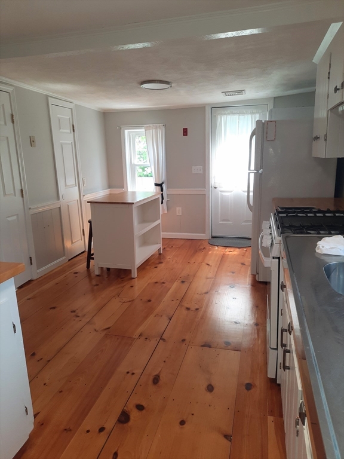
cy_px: 230
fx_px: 331
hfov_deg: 54.9
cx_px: 172
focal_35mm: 25
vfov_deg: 69.4
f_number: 2
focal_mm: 4.6
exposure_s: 1/60
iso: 100
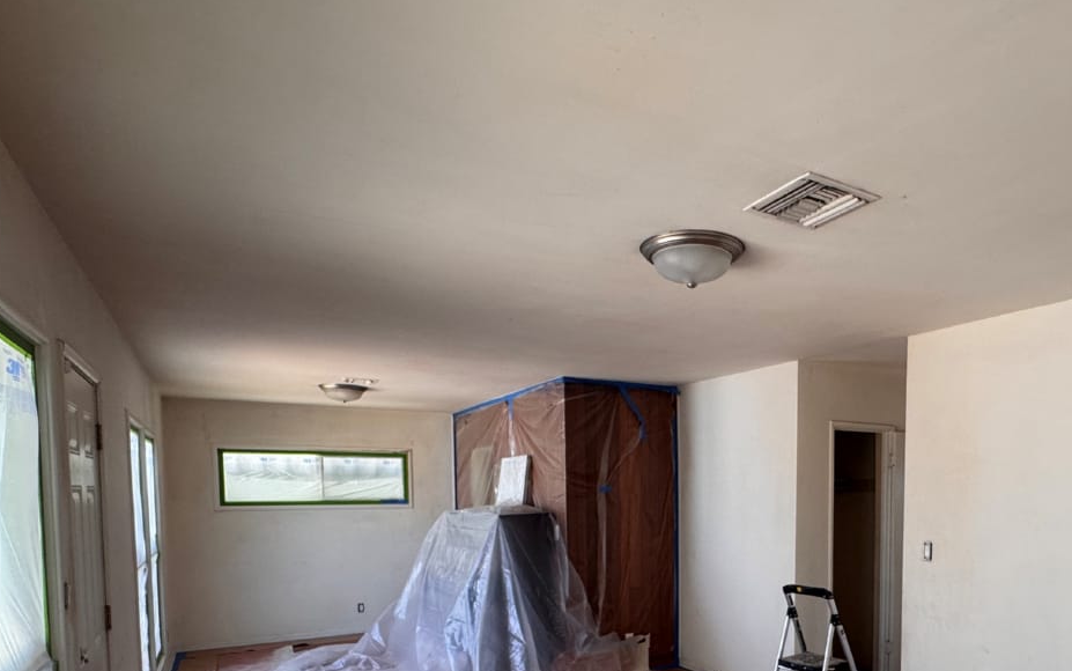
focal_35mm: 24
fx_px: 701
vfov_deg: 48.3
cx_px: 683
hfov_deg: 73.2
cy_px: 534
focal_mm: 2.22
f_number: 2.2
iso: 160
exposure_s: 1/120
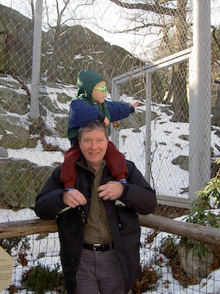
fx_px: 339
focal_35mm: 40
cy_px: 153
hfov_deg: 36.0
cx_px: 110
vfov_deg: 46.8
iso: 100
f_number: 4.7
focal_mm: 5.6
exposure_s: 1/100
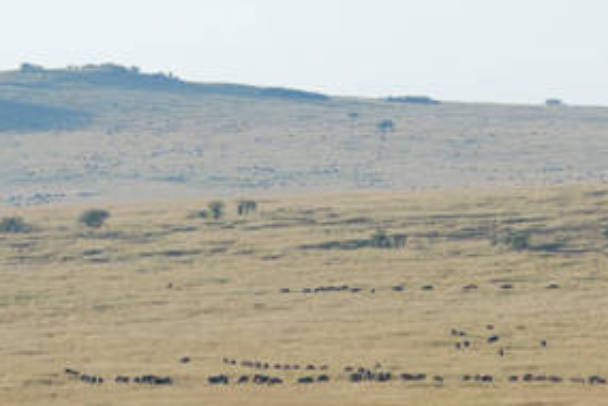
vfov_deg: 2.9
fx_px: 8132
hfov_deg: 4.3
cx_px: 439
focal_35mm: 481
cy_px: 327
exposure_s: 1/320
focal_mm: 130
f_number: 5
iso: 110
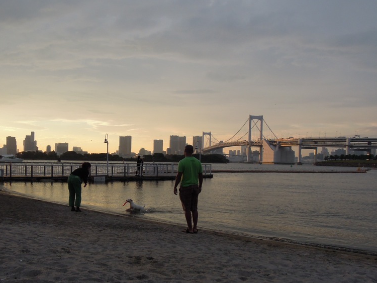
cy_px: 171
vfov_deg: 43.9
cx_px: 128
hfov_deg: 55.7
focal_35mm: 32
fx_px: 349
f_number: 2.8
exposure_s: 1/800
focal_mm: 4.3
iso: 160
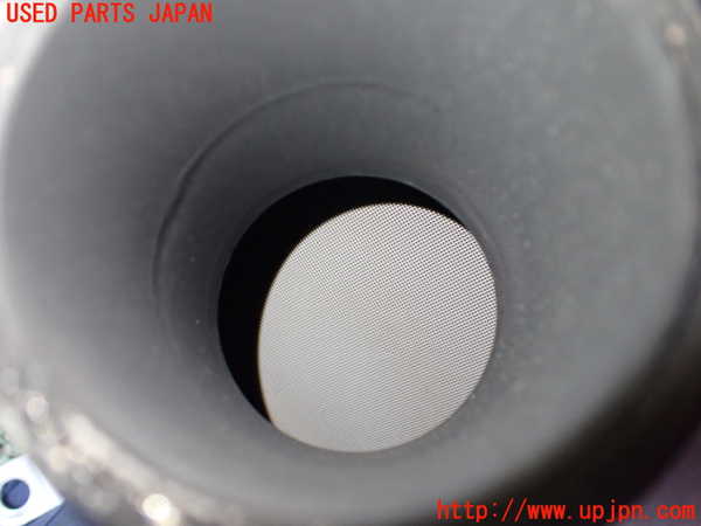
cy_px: 263
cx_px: 350
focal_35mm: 30
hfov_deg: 60.0
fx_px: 608
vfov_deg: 46.8
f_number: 2.3
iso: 800
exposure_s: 1/30
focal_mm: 5.4
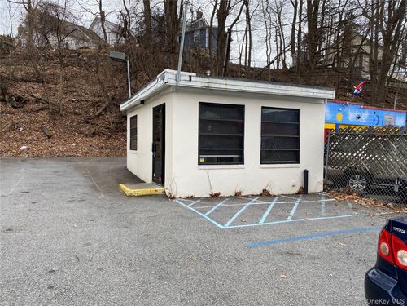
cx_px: 204
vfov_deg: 53.1
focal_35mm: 26
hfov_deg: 67.3
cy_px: 153
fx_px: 306
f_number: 1.8
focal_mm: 4.25
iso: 32
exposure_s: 1/317
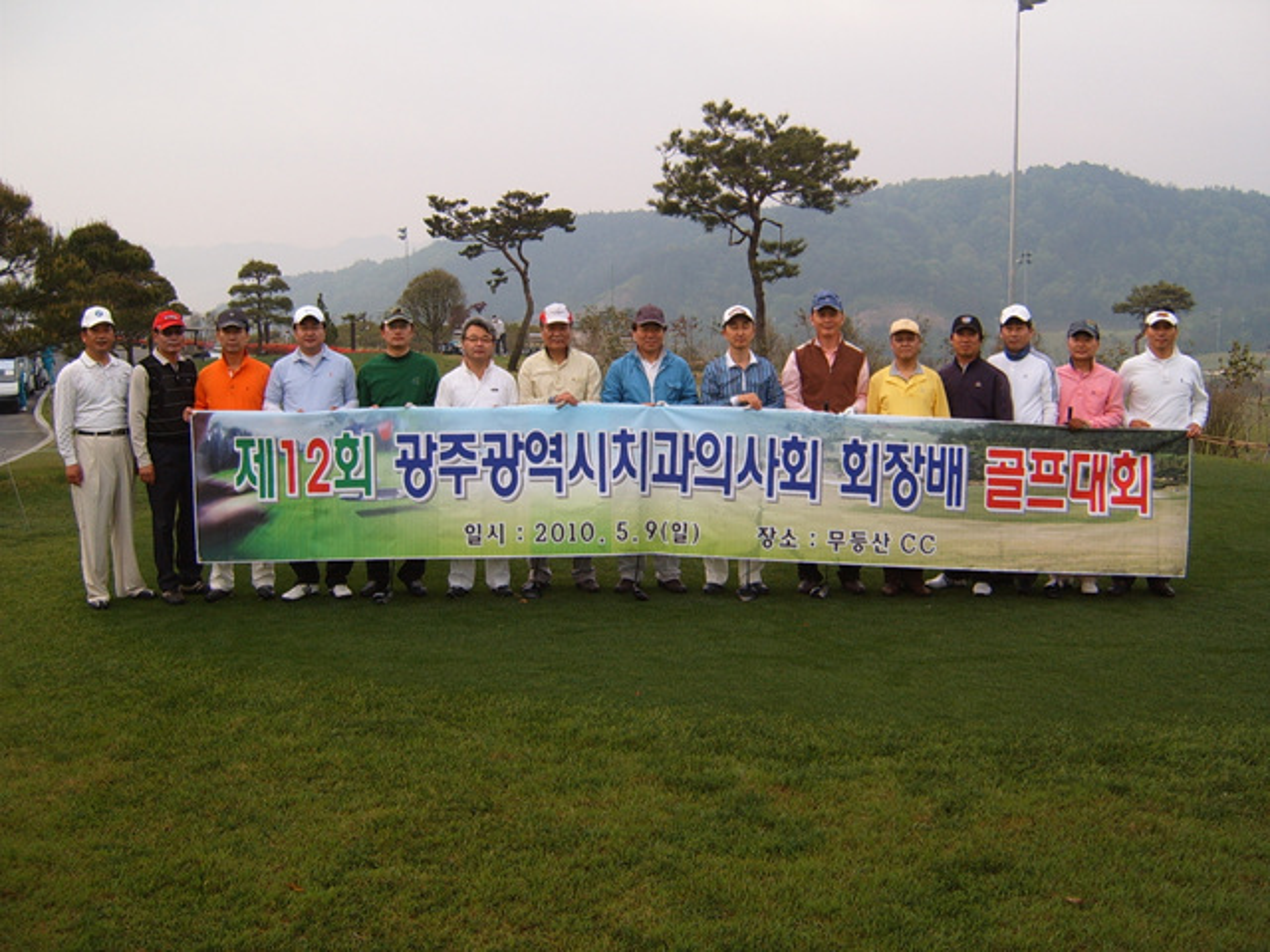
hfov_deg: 50.1
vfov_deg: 38.7
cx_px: 635
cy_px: 476
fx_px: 1357
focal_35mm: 37
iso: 63
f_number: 2.9
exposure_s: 1/180
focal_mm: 6.2
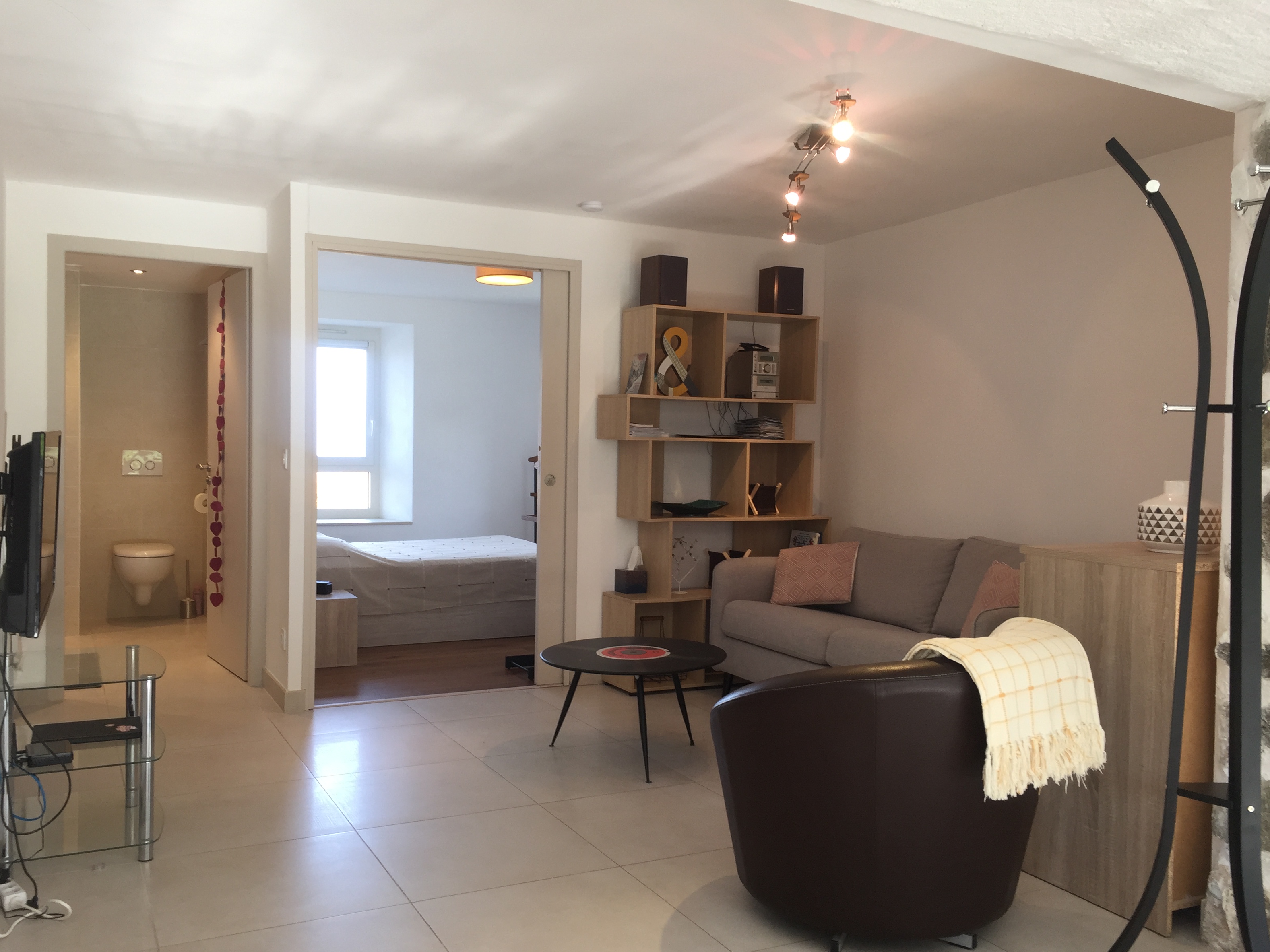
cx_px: 614
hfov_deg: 60.0
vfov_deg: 46.8
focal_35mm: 30
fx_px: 1101
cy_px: 492
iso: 32
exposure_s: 1/50
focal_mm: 4.15
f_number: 2.2
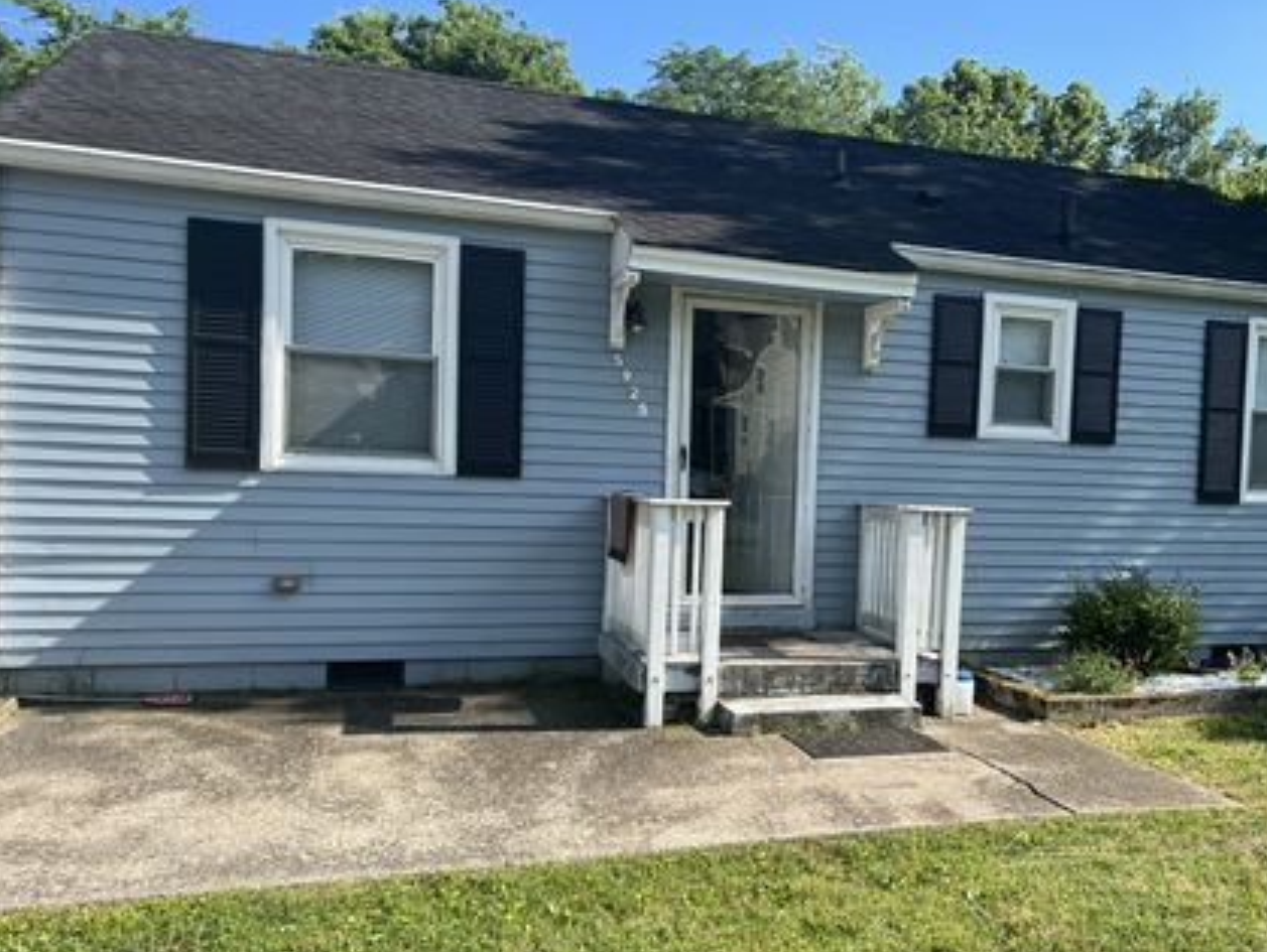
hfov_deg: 57.9
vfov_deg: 45.4
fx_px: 1136
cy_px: 539
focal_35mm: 31
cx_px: 750
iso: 50
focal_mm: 5.7
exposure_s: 1/2123
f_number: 1.5
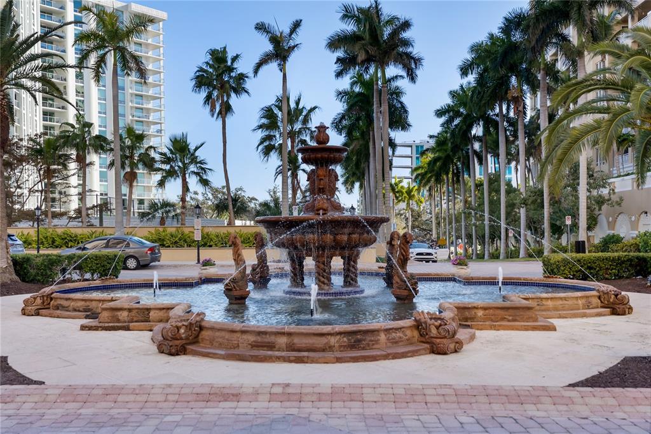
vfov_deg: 37.9
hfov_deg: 54.4
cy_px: 217
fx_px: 633
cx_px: 326
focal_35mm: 35
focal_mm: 35
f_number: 2.8
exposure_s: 1/800
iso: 100
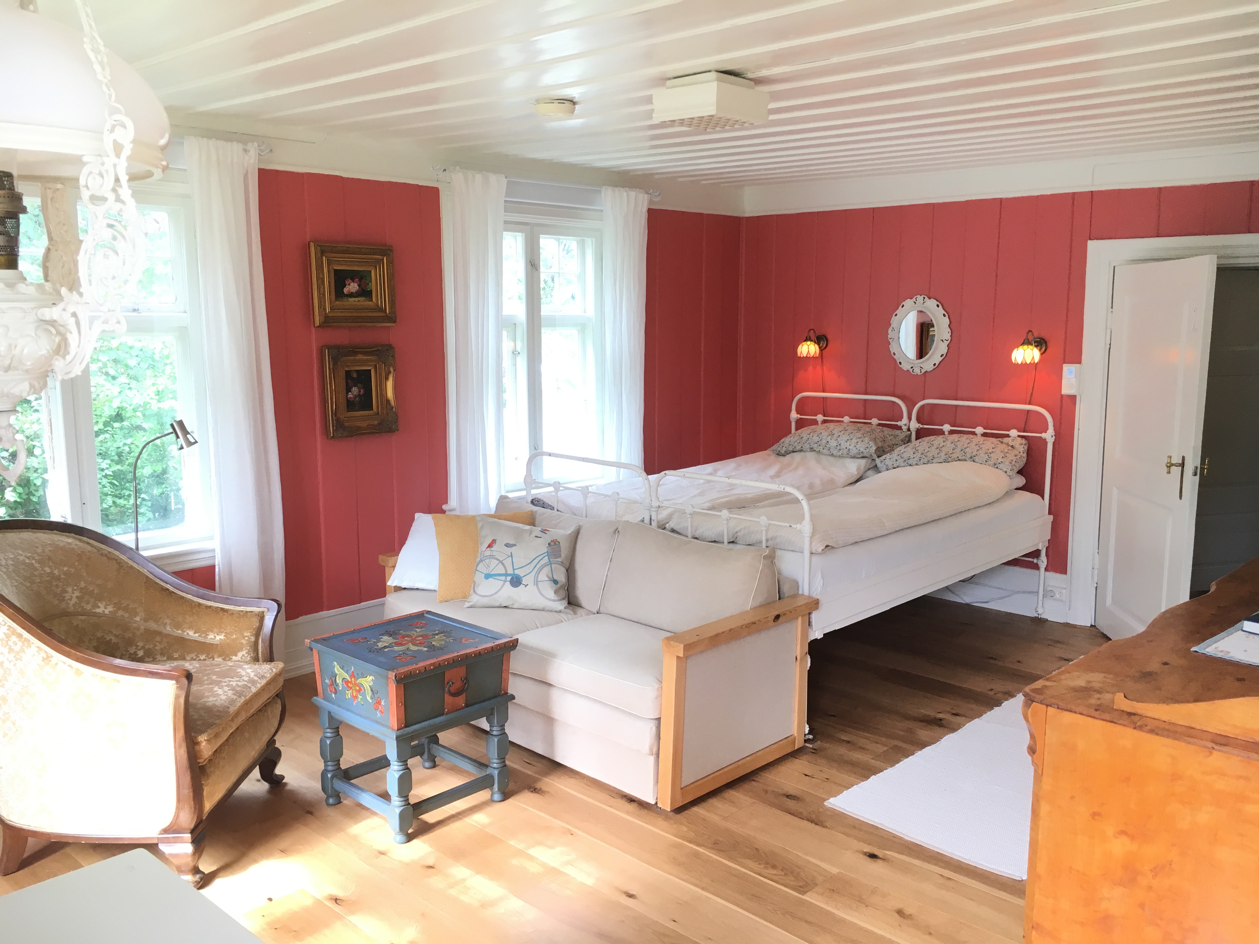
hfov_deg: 61.7
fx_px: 1055
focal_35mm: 29
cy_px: 472
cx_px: 630
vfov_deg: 48.2
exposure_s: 1/33
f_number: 2.2
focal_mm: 4.15
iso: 32
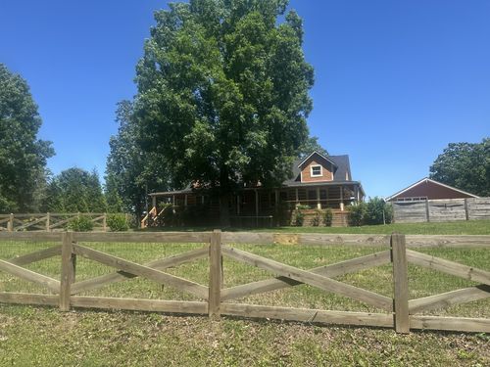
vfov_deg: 56.8
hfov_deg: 71.6
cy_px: 184
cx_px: 245
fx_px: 340
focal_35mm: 24
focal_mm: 6.86
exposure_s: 1/2110
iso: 80
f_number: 1.78
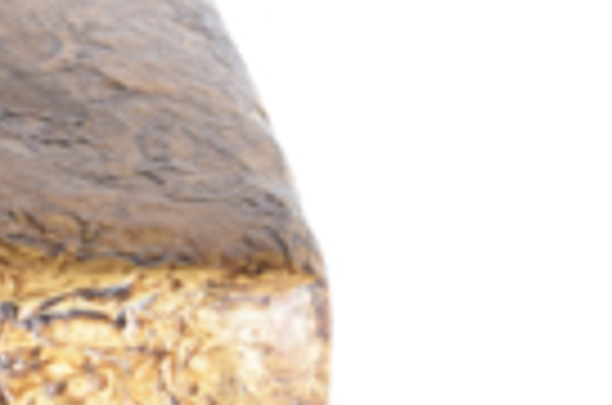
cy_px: -286
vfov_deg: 5.0
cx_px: -810
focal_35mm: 269
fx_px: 4562
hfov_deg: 7.2
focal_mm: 38
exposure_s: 1/125
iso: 800
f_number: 5
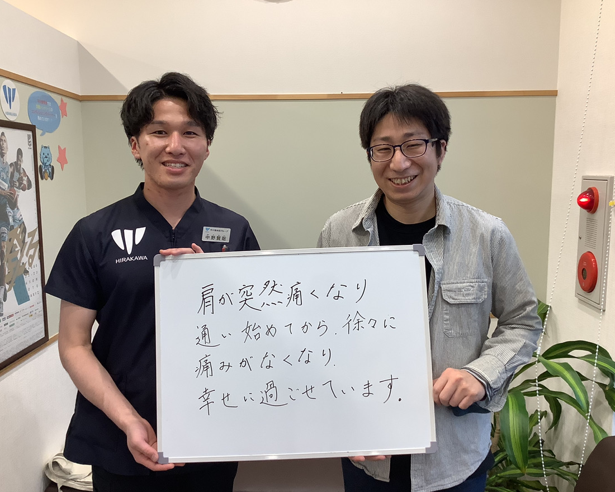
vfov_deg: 44.5
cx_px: 293
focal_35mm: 33
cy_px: 250
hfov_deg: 54.2
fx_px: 601
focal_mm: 3.3
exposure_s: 1/50
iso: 100
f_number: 2.4
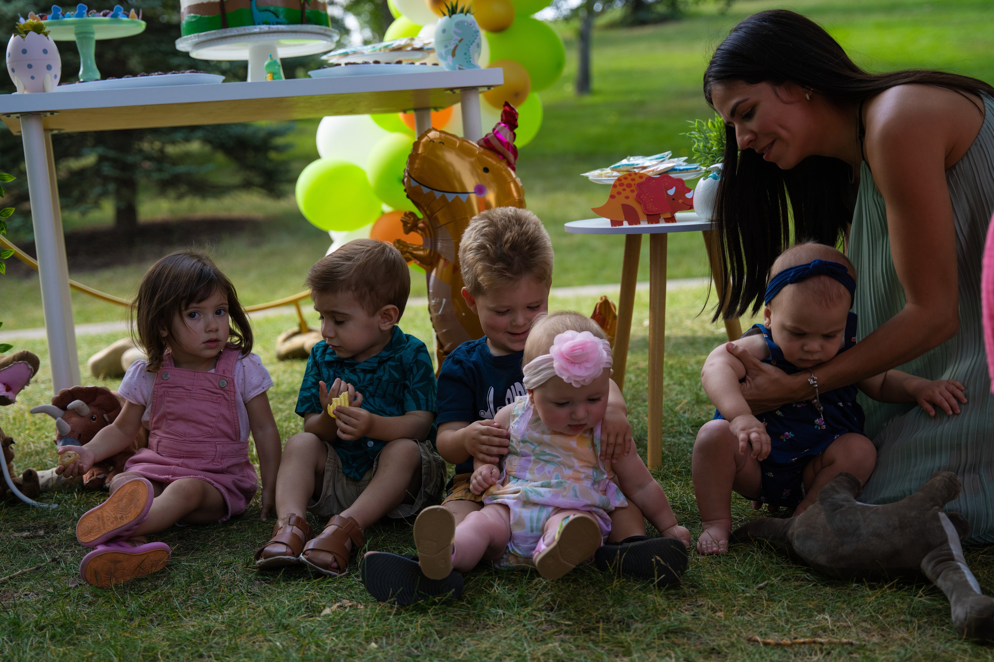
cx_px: 497
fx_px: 1295
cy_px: 331
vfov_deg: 28.7
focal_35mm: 47
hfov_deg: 42.0
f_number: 2.8
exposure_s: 1/800
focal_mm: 46.9
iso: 200
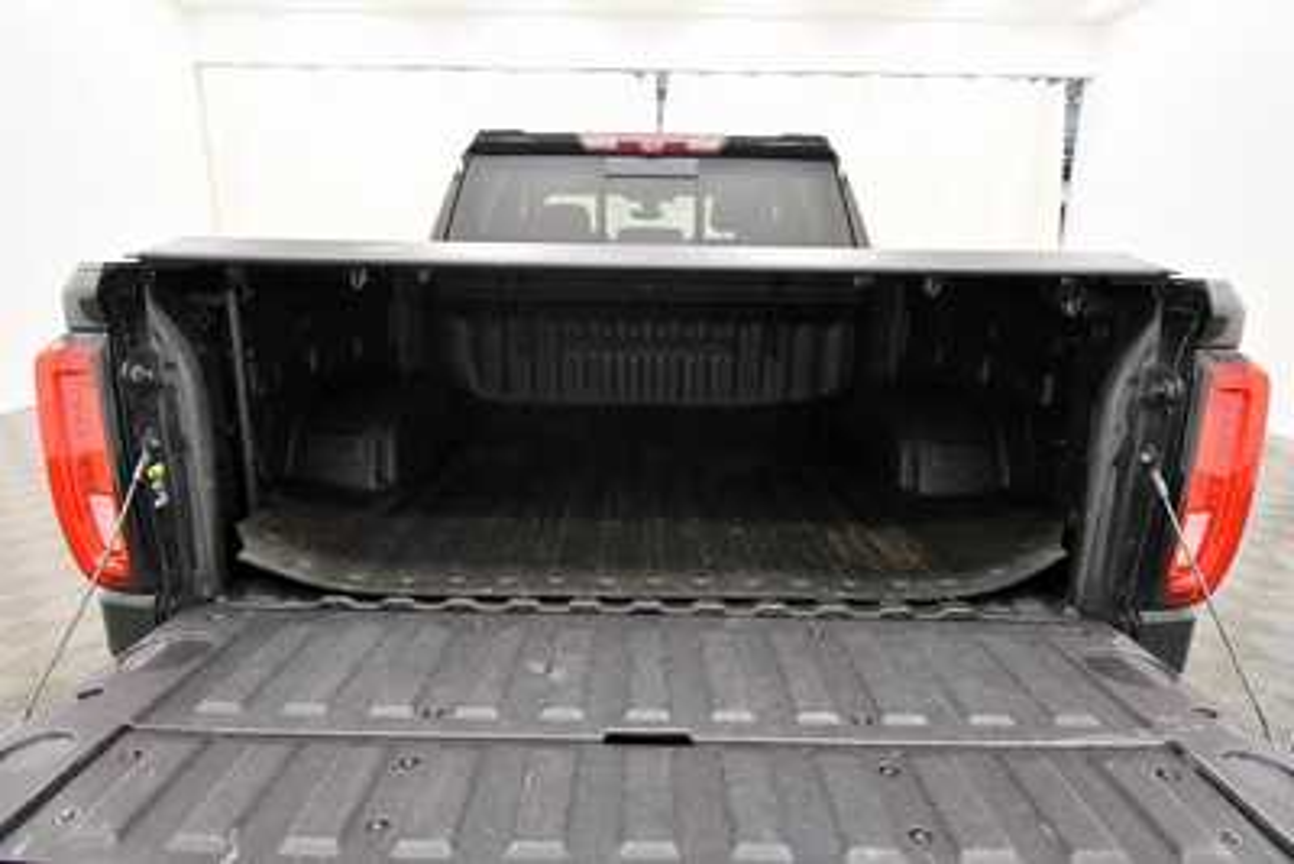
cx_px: 647
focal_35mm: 19
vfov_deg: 64.6
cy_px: 432
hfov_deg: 86.9
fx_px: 683
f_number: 5
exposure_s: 1/125
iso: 2000
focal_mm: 13
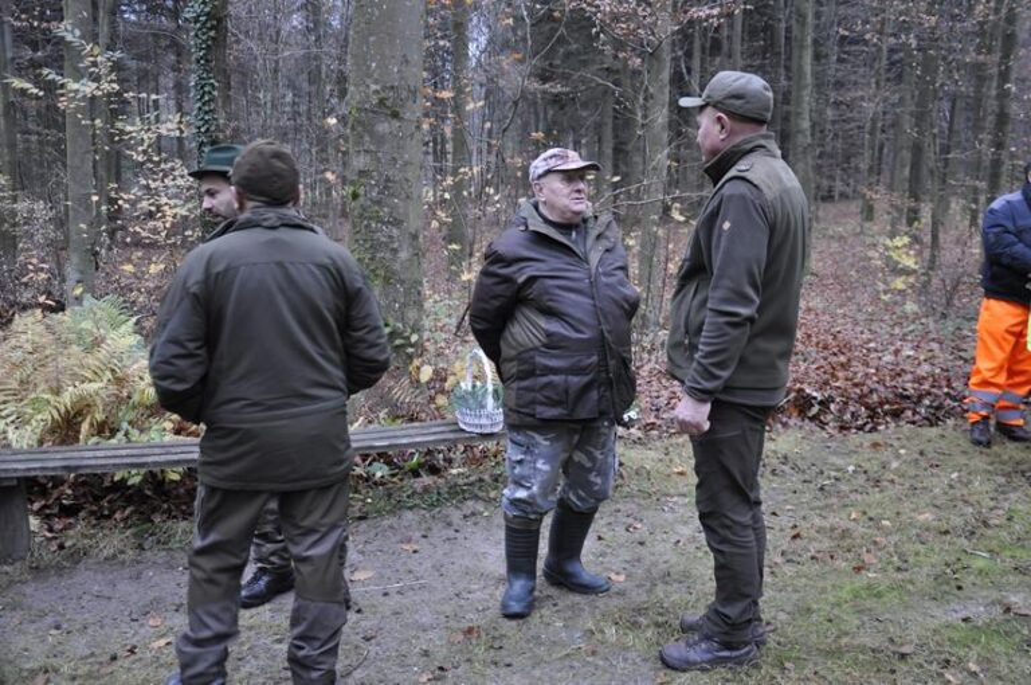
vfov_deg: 41.6
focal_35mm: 32
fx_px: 901
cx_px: 516
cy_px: 342
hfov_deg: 59.6
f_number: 3.8
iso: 1250
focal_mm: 21
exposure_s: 1/30
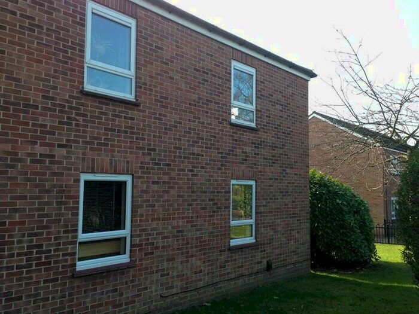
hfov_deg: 55.4
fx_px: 399
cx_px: 210
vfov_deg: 42.9
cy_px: 157
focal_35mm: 33
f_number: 2.4
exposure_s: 1/301
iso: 50
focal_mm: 4.12
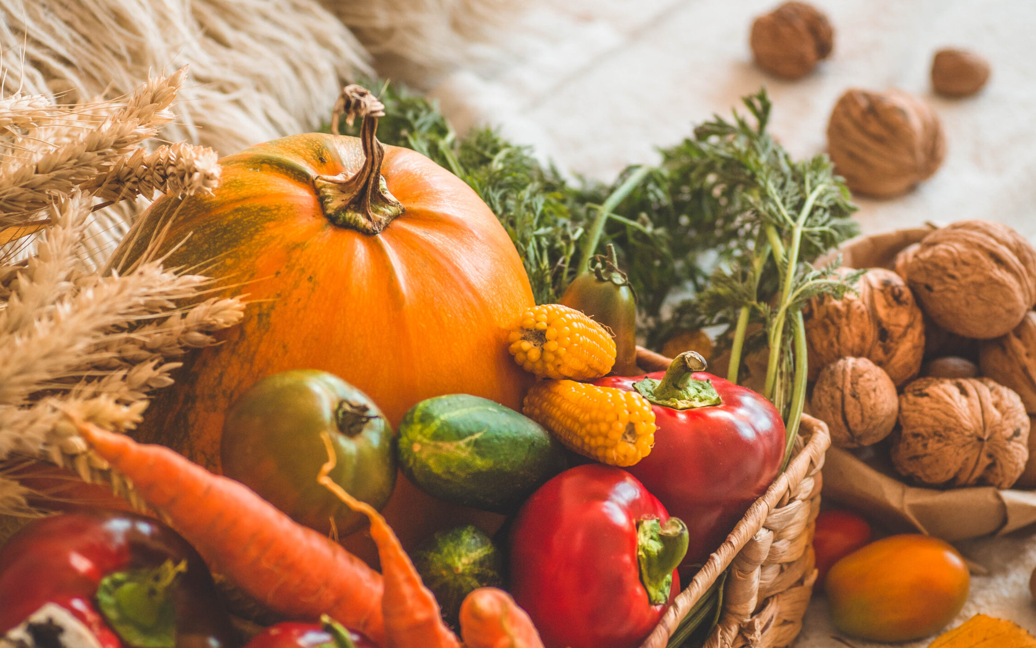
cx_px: 567
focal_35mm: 86
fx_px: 2428
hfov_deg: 24.1
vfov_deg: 15.2
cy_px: 323
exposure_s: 1/160
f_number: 3.5
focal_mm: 50
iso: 400
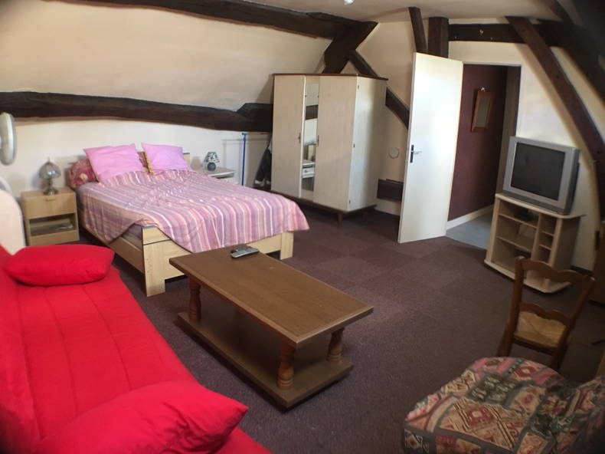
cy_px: 227
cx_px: 302
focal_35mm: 29
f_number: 2.2
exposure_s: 1/8
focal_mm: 4.15
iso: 160
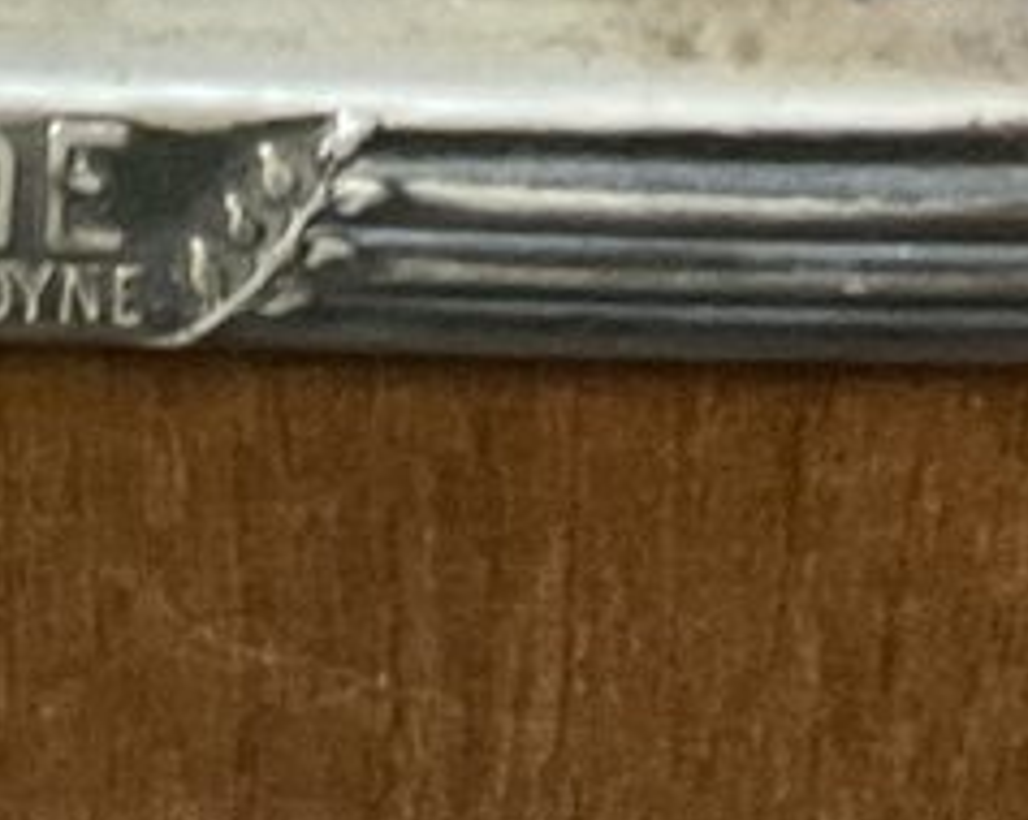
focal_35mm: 180
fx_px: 5472
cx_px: -538
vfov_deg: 7.8
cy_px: -1331
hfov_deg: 10.4
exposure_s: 1/30
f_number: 1.8
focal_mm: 3
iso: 500
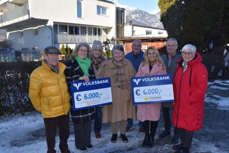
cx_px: 114
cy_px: 76
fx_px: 172
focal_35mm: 27
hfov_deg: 67.4
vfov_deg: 47.9
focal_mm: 18
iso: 100
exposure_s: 1/160
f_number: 6.3
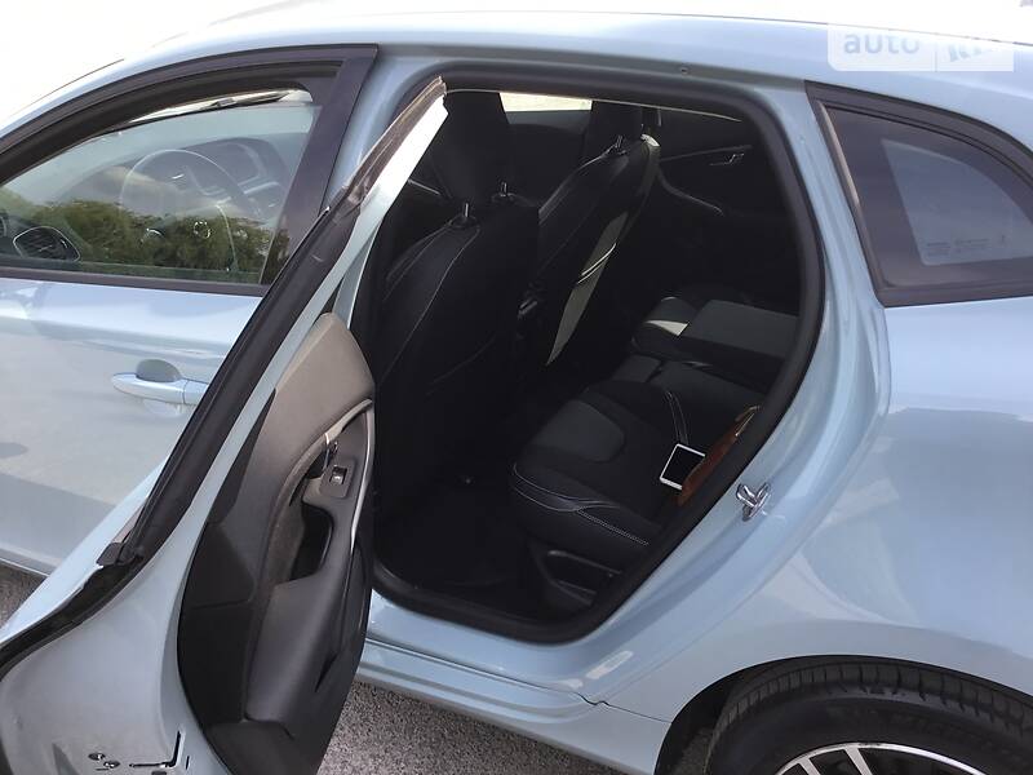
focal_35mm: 31
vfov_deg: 45.4
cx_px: 516
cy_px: 388
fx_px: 925
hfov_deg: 58.4
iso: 25
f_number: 2.4
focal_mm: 3.3
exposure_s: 1/207
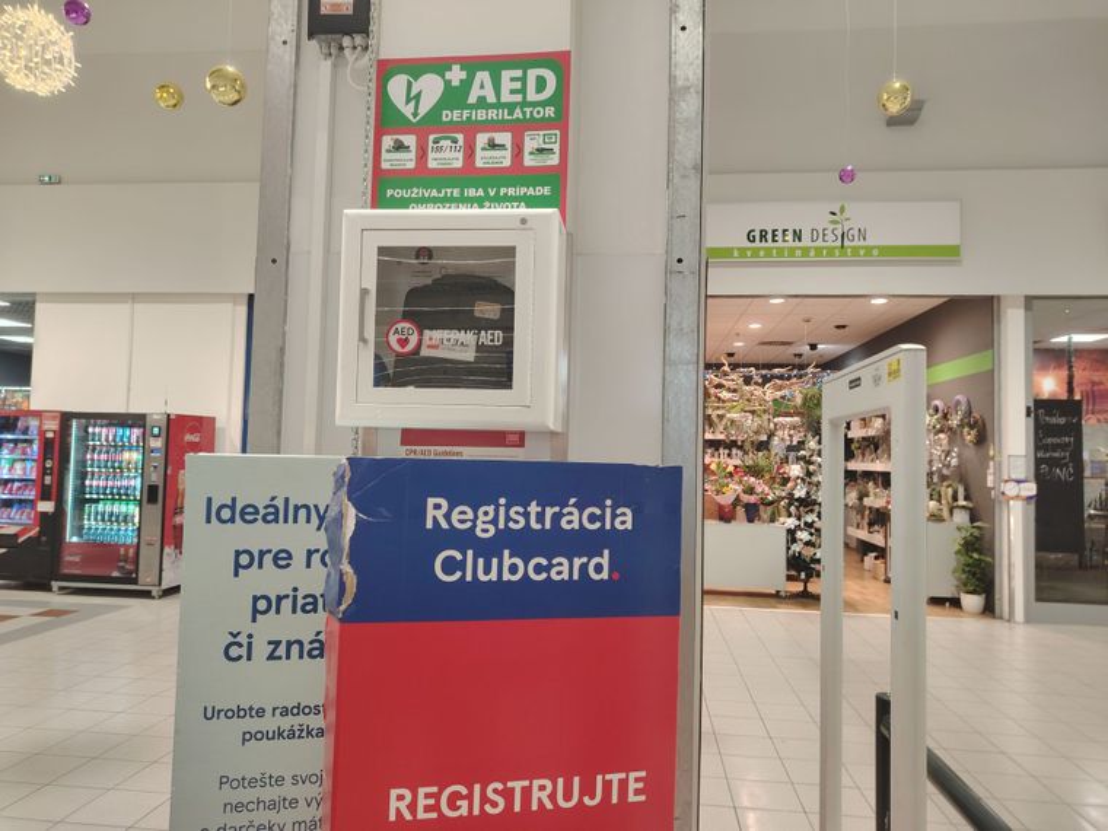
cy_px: 416
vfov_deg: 56.8
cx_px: 554
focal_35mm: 24
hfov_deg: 71.6
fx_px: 768
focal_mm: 5.25
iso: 797
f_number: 1.75
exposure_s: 1/50
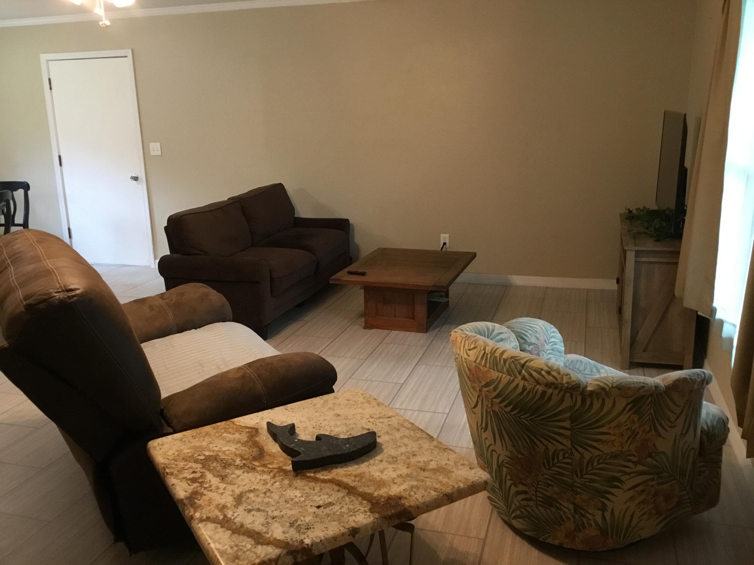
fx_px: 675
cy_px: 282
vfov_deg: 45.4
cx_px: 377
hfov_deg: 58.4
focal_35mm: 31
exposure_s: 1/24
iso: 200
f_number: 2.4
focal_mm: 3.3
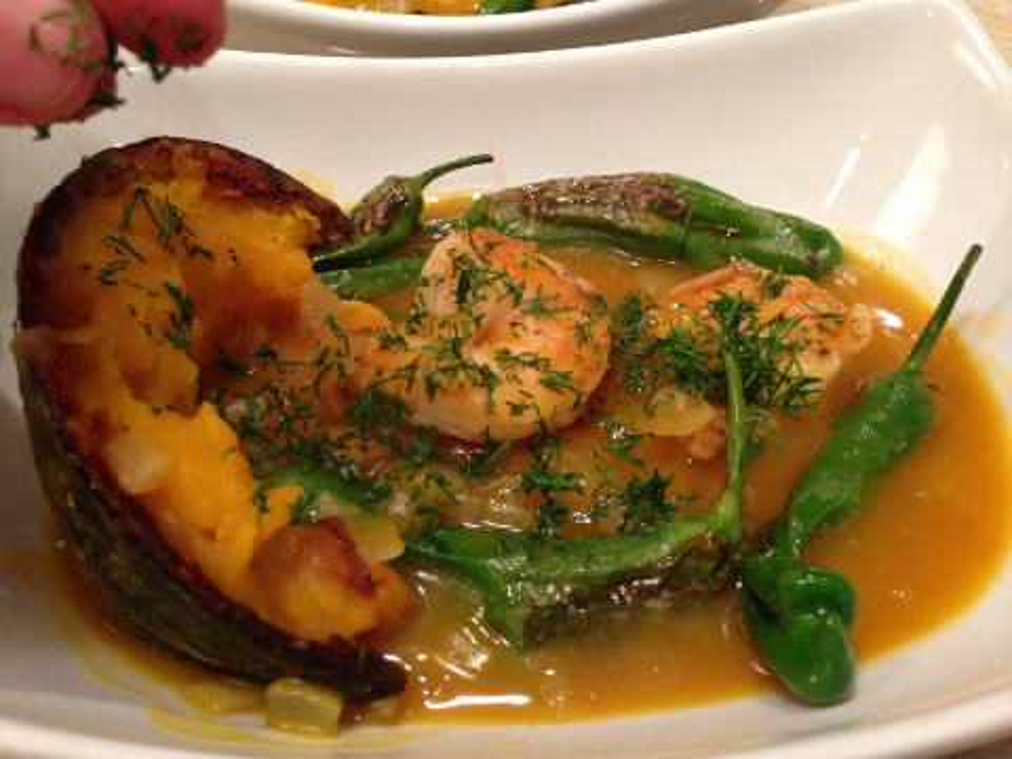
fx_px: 965
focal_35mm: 33
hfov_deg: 55.4
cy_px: 380
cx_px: 506
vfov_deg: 42.9
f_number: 2.4
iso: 200
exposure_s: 1/20
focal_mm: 4.12
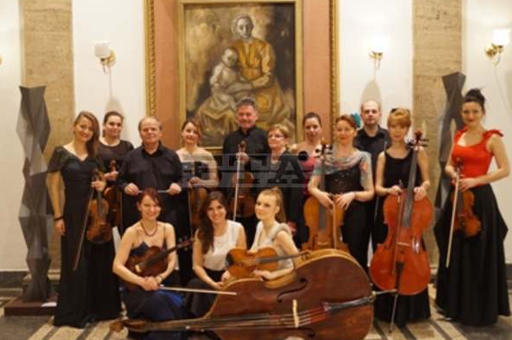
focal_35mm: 41
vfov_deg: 32.6
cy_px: 170
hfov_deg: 47.4
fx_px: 582
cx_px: 247
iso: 1000
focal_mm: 26
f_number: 4
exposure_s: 1/60
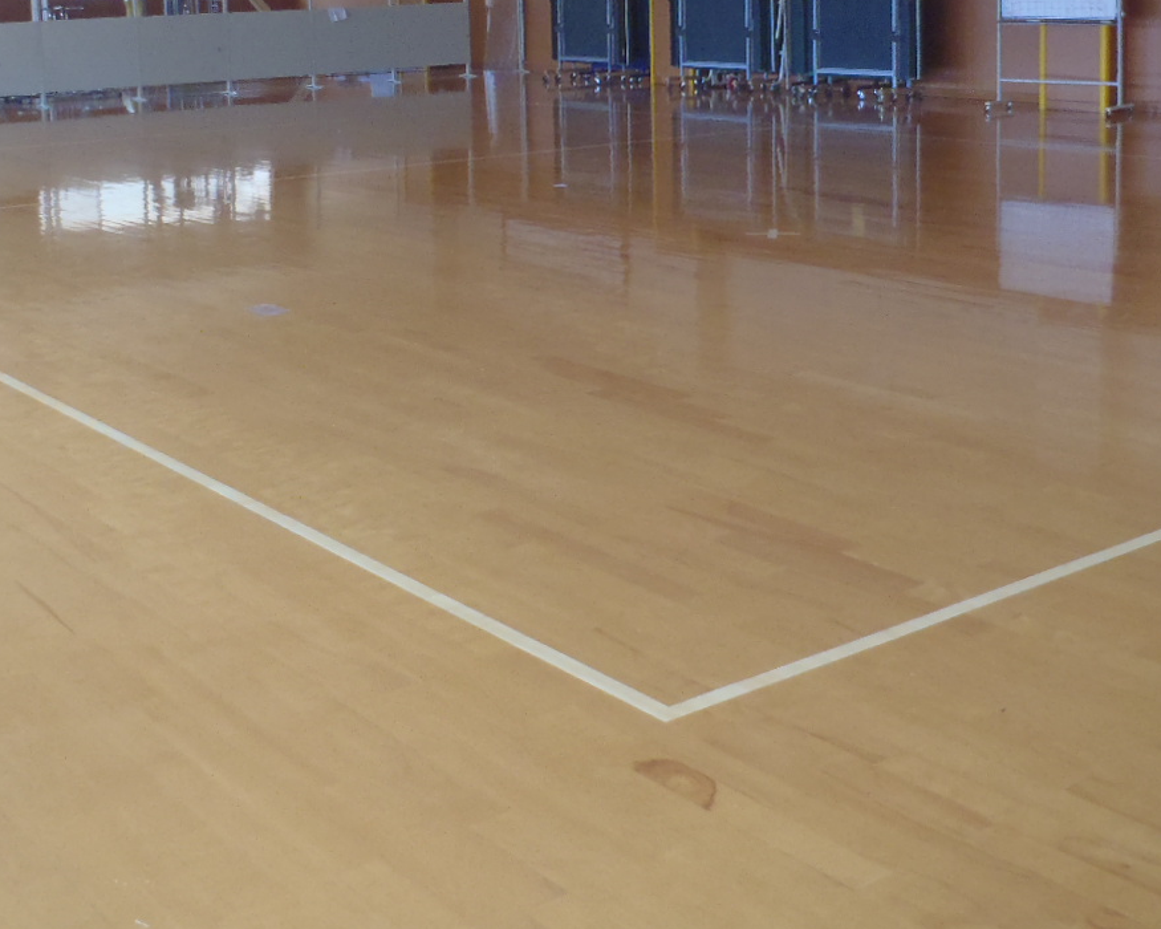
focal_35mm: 50
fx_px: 1718
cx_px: 625
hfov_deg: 37.3
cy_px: 182
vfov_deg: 29.5
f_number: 3.9
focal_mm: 5
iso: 200
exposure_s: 1/30
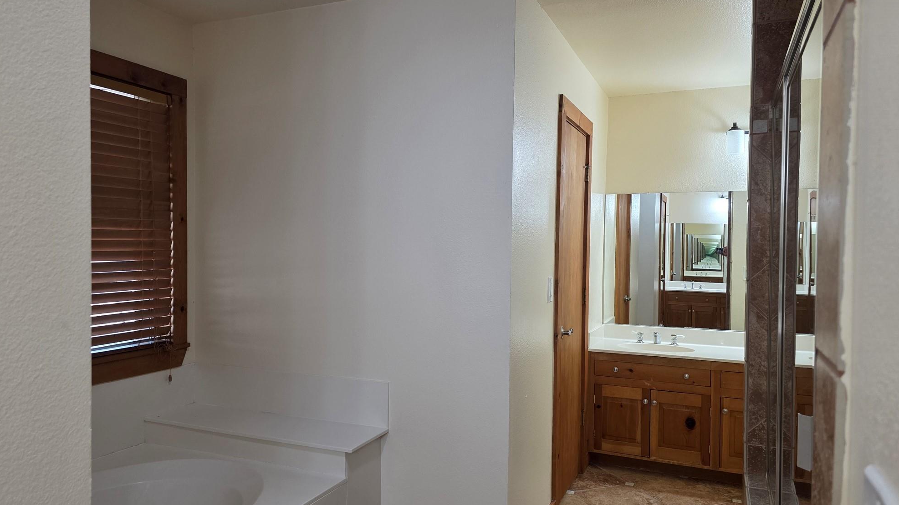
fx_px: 620
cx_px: 446
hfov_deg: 71.9
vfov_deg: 44.4
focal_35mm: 26
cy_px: 264
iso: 320
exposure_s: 1/120
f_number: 1.7
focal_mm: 6.3
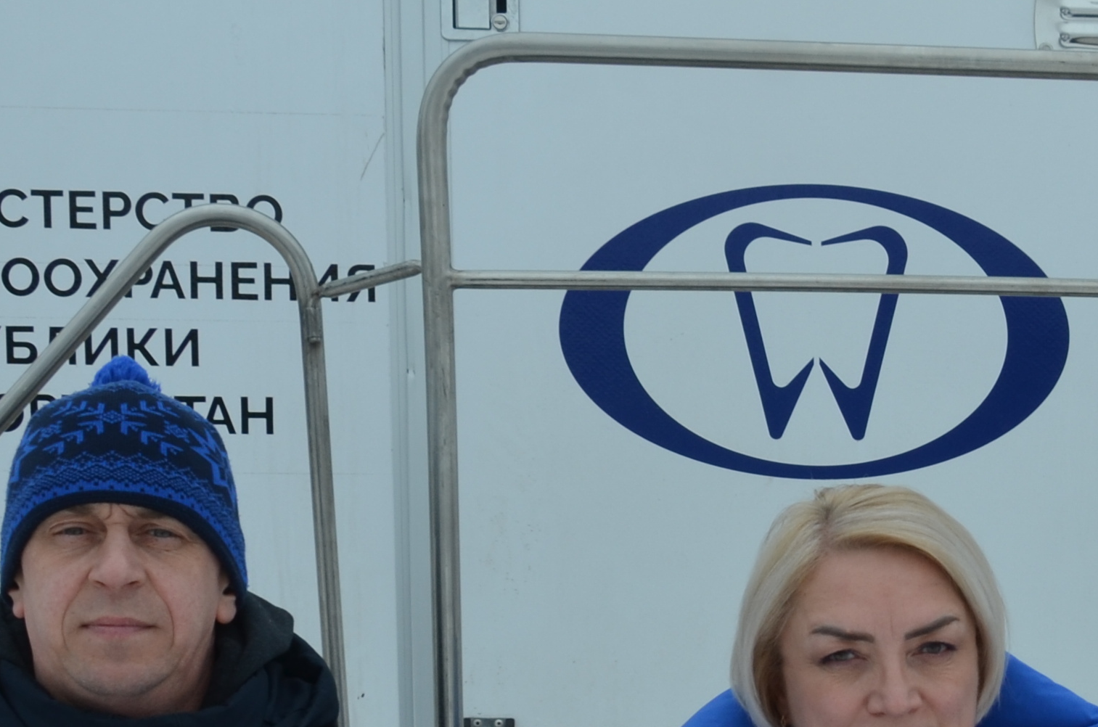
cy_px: 930
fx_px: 3124
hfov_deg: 19.0
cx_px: 1274
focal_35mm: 103
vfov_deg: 12.9
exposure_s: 1/250
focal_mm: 21
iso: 160
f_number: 8
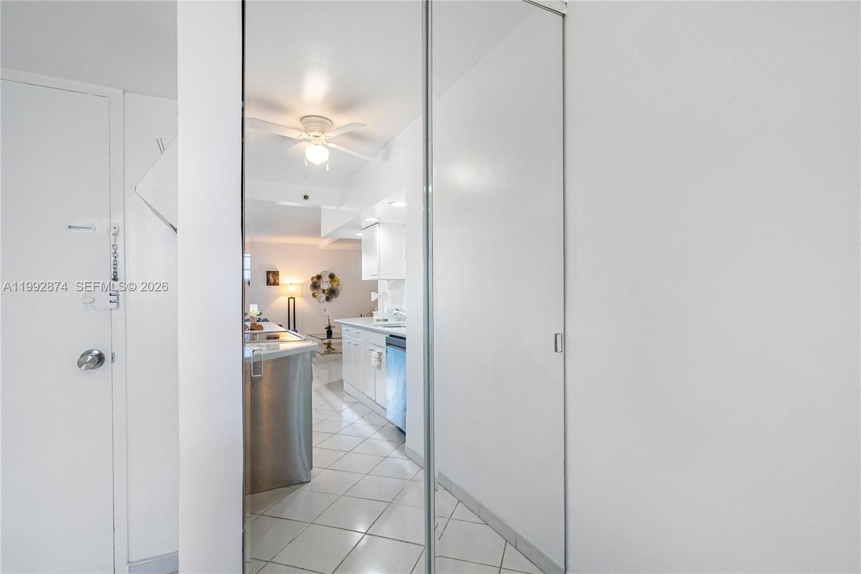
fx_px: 383
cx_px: 430
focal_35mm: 16
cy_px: 287
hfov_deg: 96.7
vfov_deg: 73.7
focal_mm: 8
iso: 800
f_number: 6.3
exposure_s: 1/160
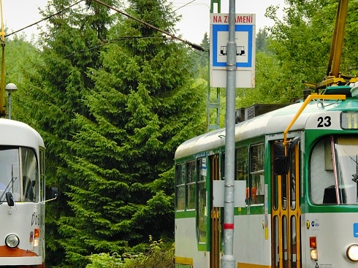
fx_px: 2119
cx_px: 205
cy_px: 134
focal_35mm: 205
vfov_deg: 7.2
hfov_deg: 9.7
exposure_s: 1/250
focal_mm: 58
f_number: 5.6
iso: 800
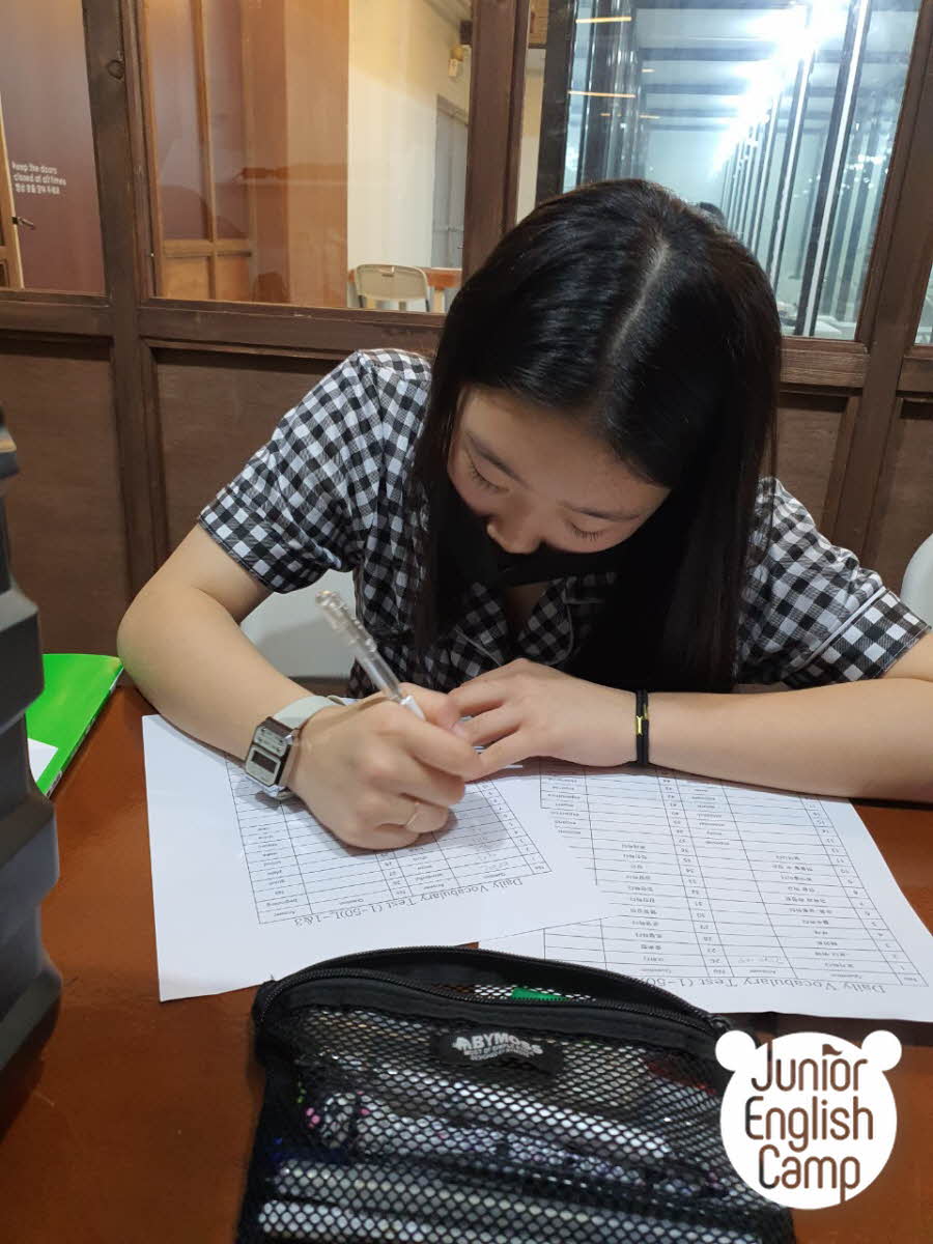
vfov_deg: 67.3
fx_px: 934
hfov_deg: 53.1
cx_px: 466
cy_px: 622
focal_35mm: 26
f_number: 1.5
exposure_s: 1/40
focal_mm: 4.3
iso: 250
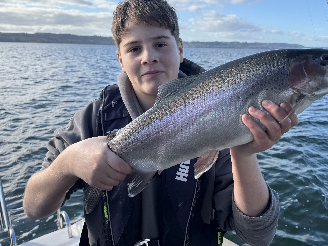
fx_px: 294
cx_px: 177
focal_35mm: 31
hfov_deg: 58.3
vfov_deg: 45.0
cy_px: 89
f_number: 1.78
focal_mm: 6.76
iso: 80
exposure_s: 1/1869
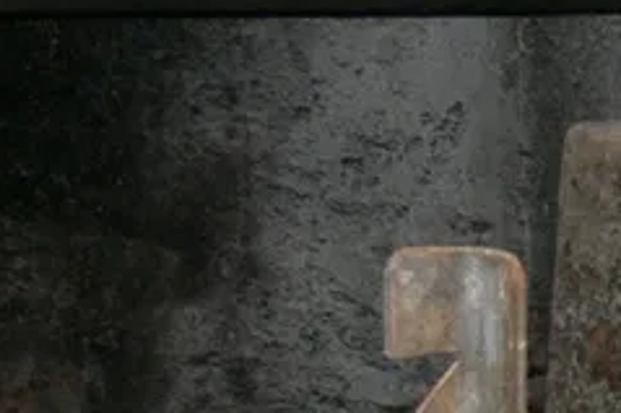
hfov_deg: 7.6
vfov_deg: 5.5
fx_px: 4206
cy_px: 725
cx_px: 1733
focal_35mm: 244
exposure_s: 1/30
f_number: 2.8
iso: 100
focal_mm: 7.4
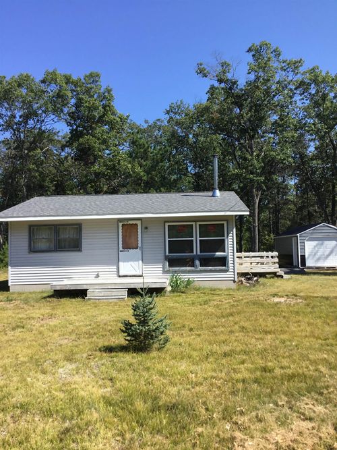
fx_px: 403
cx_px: 168
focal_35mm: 31
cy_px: 225
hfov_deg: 45.4
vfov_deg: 58.4
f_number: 2.4
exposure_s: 1/762
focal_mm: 3.3
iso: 25
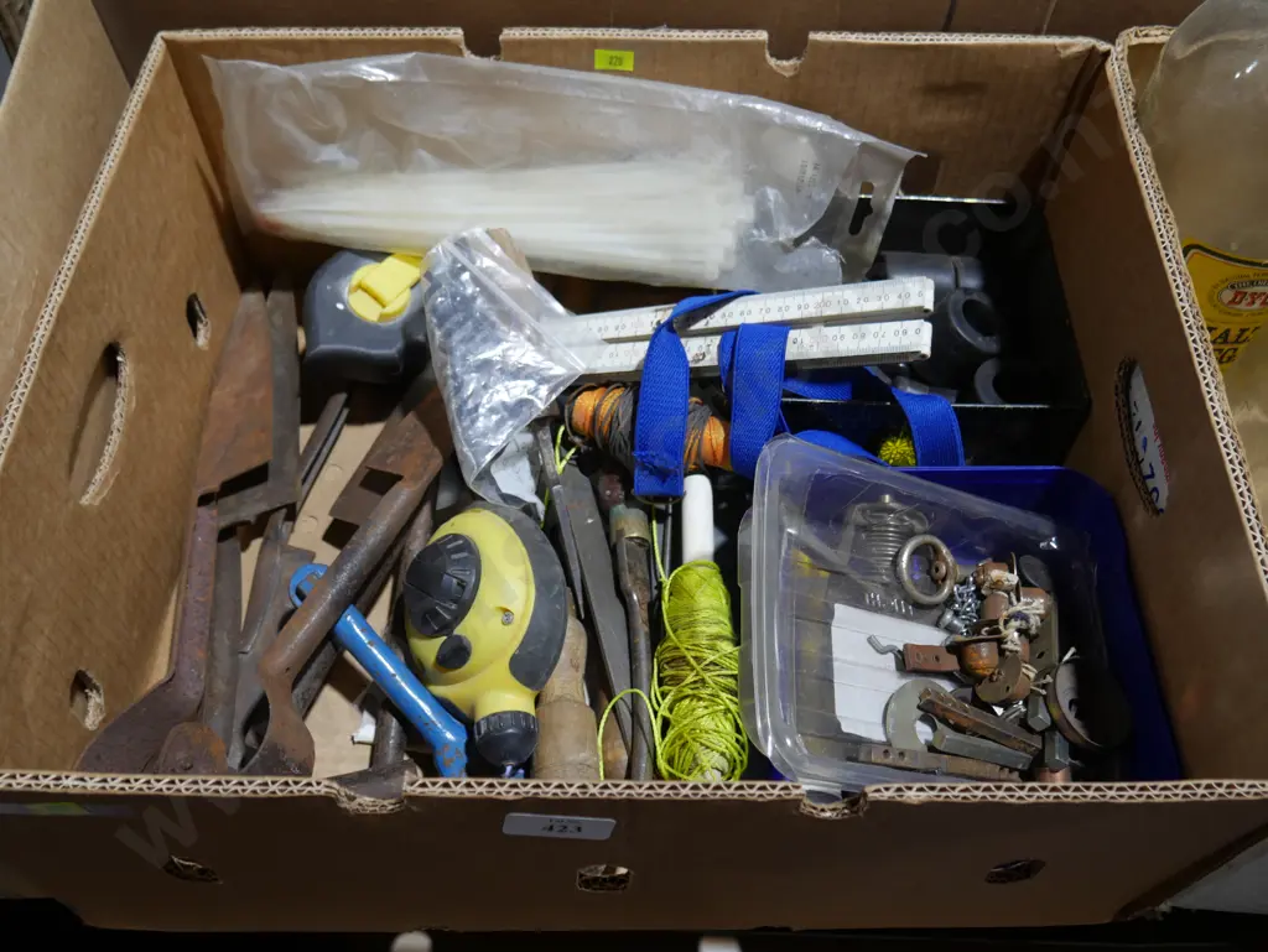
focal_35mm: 32
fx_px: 1173
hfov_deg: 56.8
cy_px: 476
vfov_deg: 44.2
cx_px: 634
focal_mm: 16
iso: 250
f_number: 3.6
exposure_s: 1/60
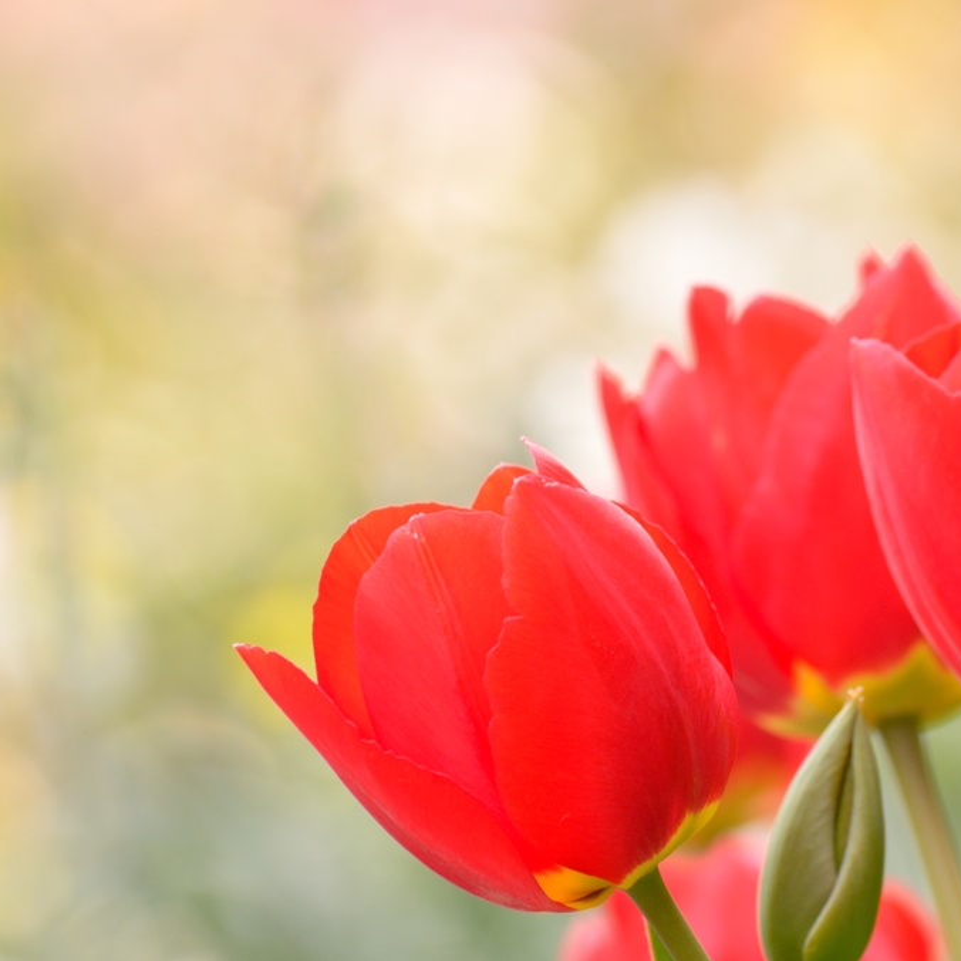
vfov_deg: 4.1
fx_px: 13317
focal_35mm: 424
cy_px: 480
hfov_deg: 4.1
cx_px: 614
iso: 250
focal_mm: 220
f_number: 8
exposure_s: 1/125
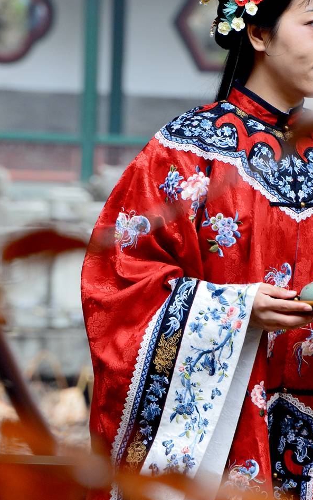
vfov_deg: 4.2
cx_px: 269
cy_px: 192
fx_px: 6771
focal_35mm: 496
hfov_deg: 2.6
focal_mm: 200
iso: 400
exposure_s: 1/50
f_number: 8
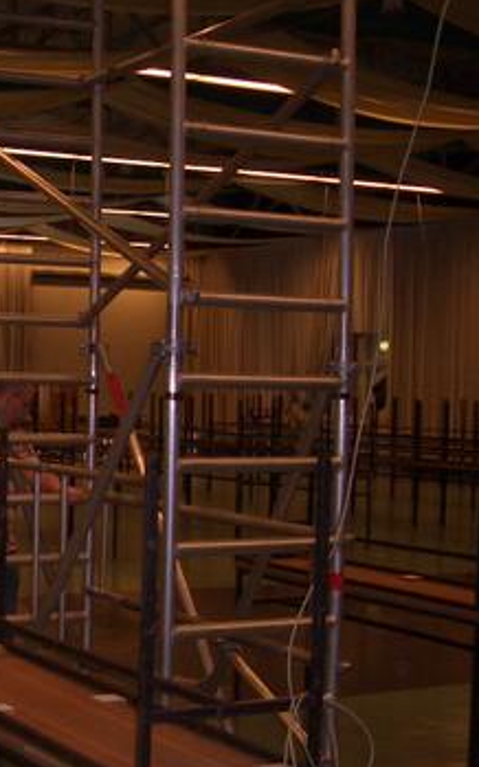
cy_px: 470
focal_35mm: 68
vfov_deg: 30.1
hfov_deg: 18.2
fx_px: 1421
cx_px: -81
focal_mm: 5.8
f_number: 2.6
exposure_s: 1/60
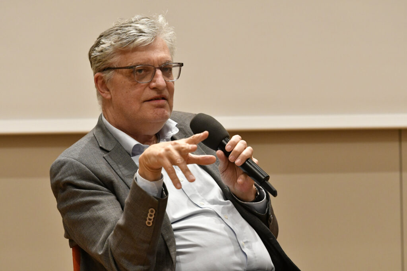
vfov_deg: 4.6
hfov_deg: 6.9
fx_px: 3392
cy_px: 136
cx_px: 204
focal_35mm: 300
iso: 3200
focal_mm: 200
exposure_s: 1/250
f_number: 4
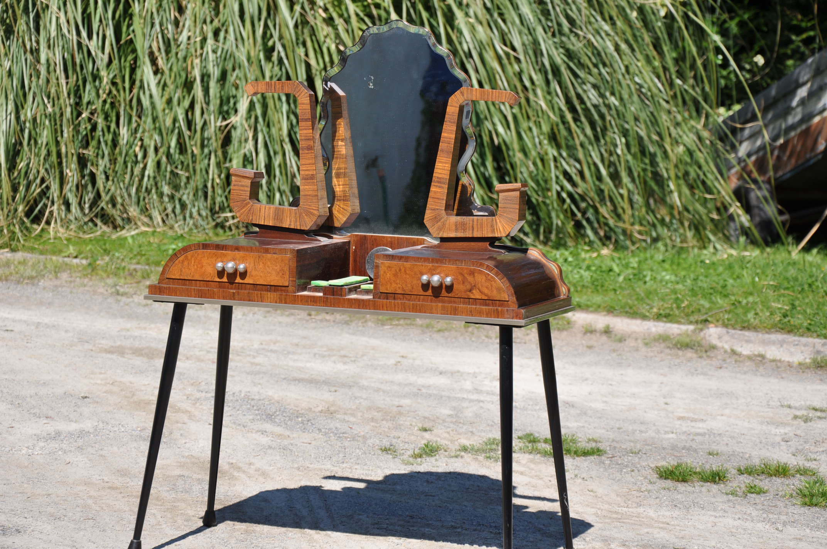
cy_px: 274
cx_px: 414
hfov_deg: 19.5
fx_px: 2409
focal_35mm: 105
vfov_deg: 13.0
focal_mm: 70
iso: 250
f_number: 8
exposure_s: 1/640
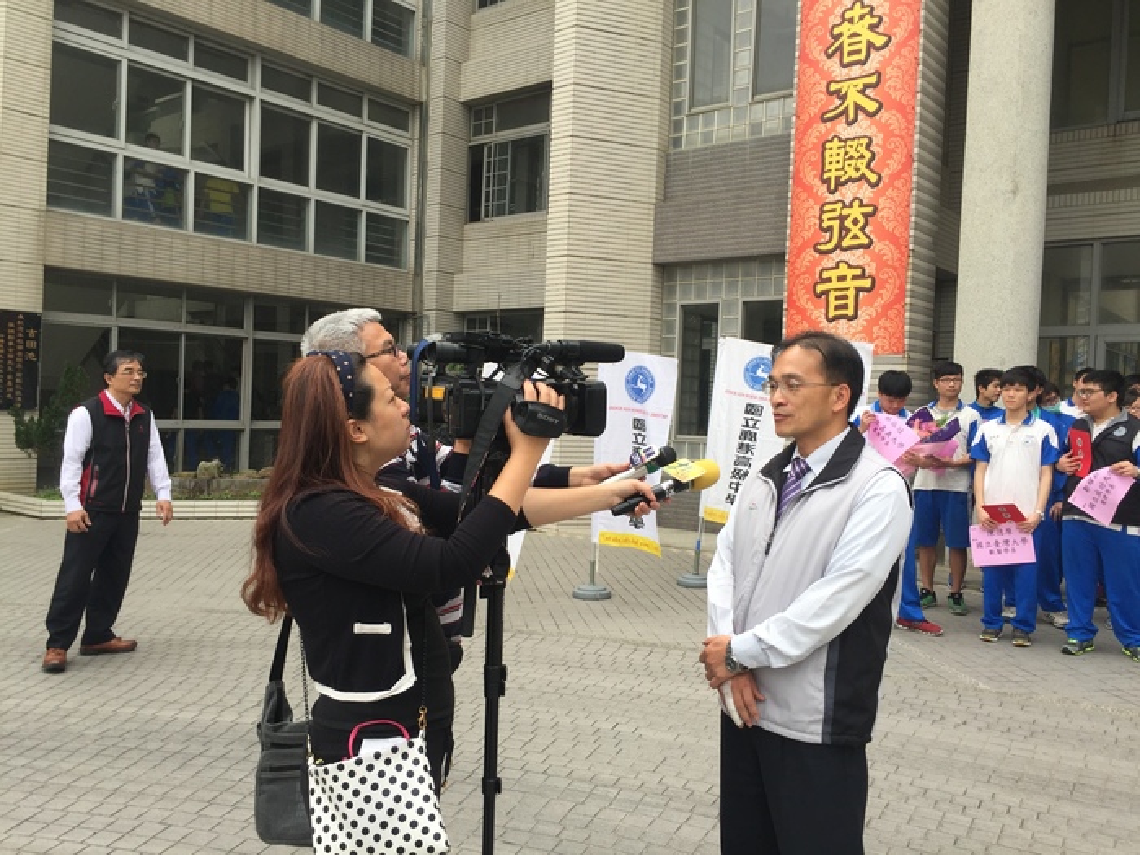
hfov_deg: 61.7
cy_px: 428
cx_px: 570
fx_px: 955
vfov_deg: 48.2
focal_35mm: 29
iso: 32
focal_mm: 4.15
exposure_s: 1/732
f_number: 2.2
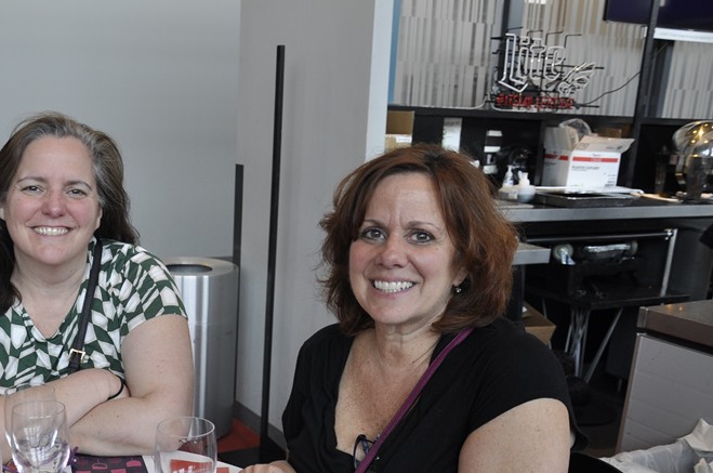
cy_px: 353
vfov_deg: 31.9
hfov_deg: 45.8
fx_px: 811
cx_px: 179
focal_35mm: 41
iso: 400
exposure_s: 1/60
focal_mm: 18
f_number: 5
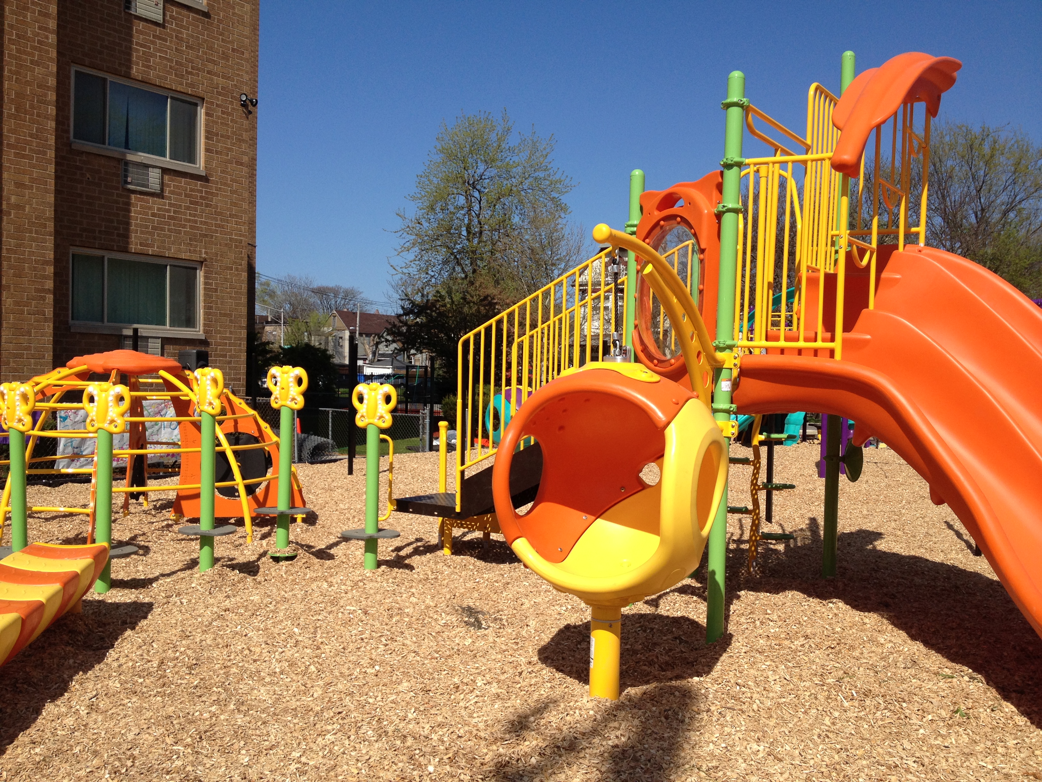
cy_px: 391
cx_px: 521
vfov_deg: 40.7
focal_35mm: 35
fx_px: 1054
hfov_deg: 52.6
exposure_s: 1/2208
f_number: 2.4
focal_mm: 4.28
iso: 50
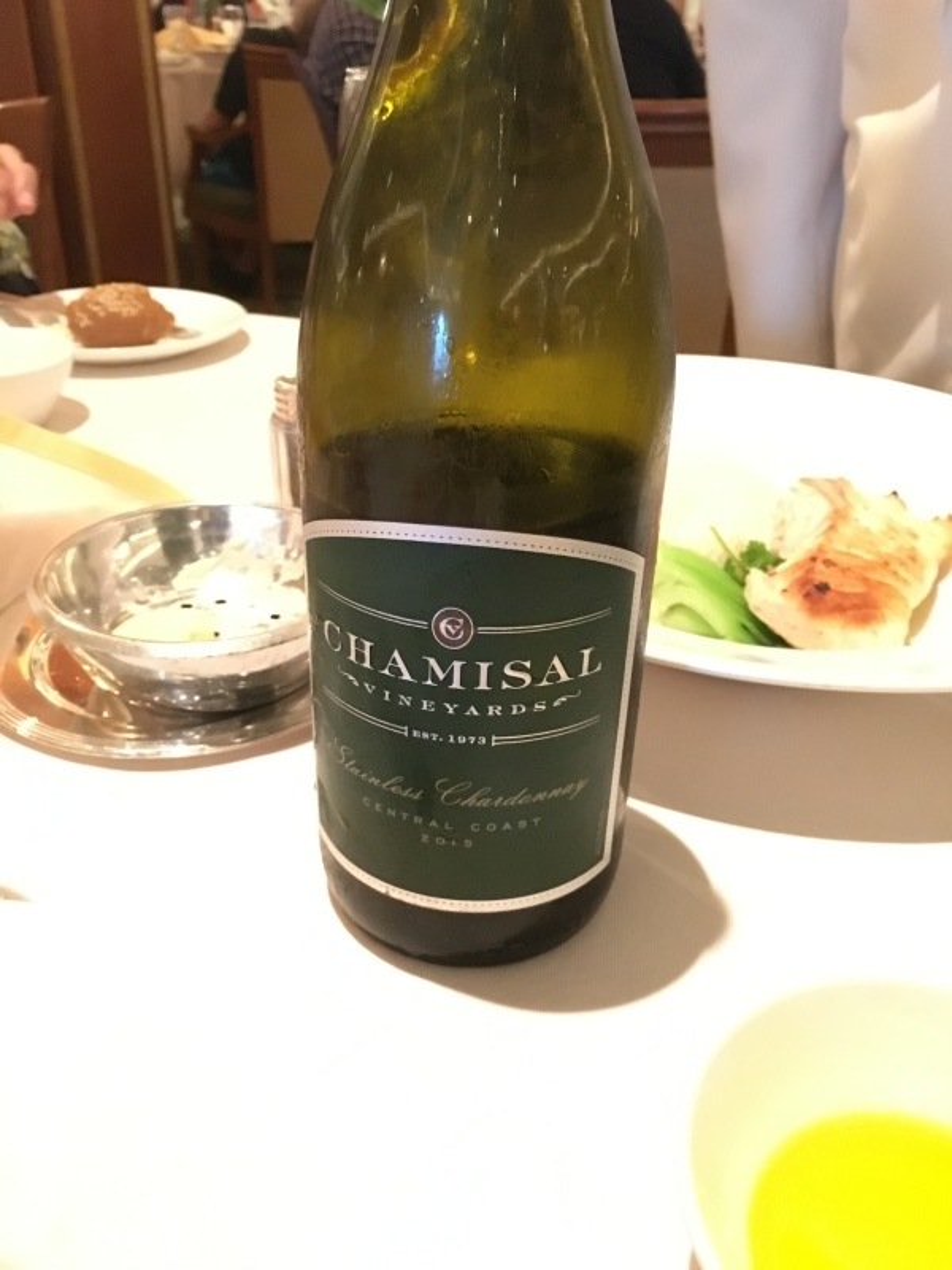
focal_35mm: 29
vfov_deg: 61.7
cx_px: 476
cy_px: 635
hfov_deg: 48.2
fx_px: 1063
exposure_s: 1/15
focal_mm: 4.15
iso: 1000
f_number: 2.2
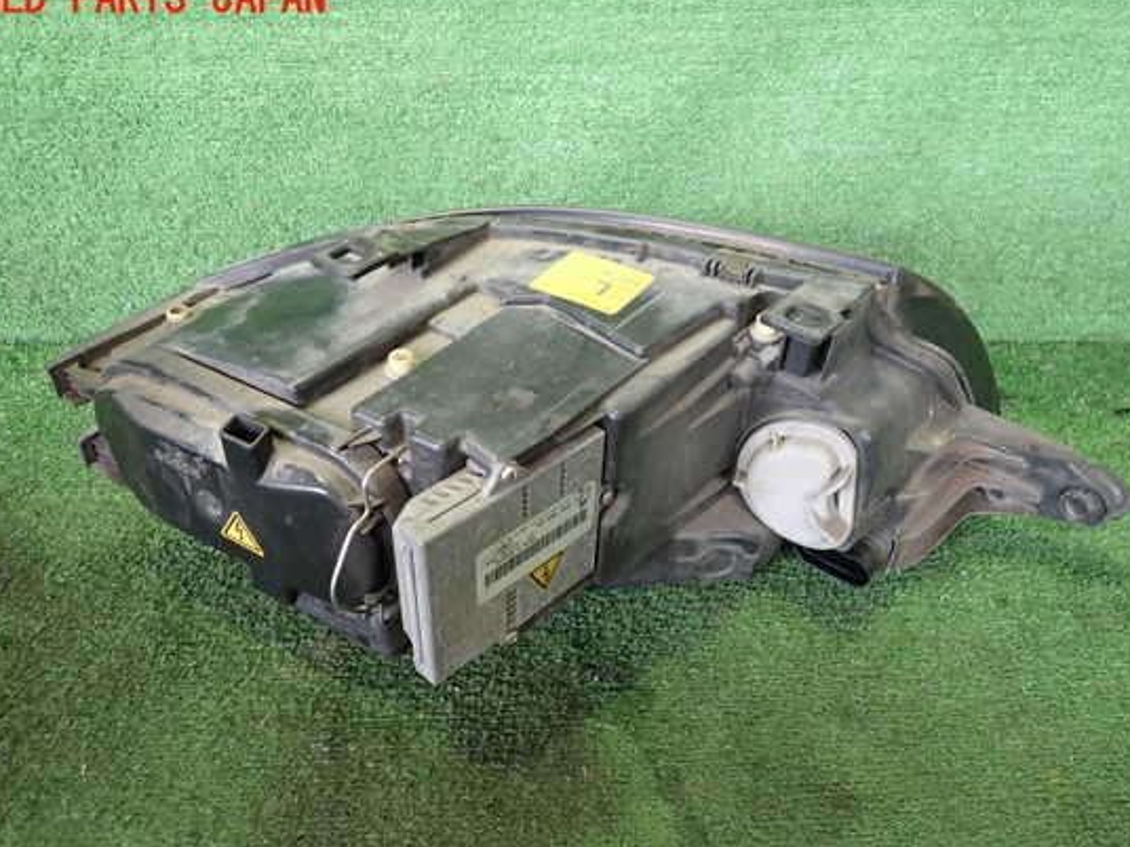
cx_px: 576
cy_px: 447
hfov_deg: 63.4
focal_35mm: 28
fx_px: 914
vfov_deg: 49.7
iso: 320
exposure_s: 1/30
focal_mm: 4.5
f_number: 2
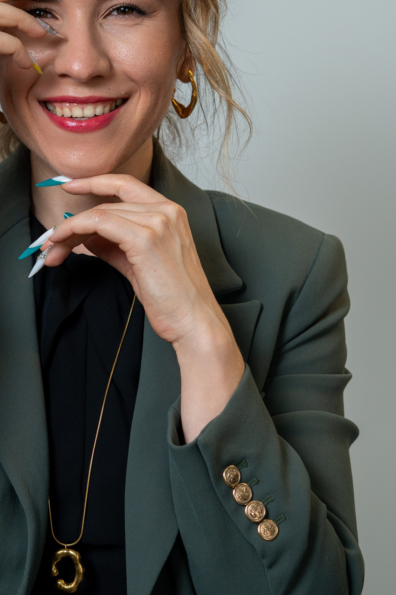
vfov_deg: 23.9
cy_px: 258
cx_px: 74
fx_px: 1402
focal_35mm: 85
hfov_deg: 16.0
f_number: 4
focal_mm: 50
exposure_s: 1/250
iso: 160
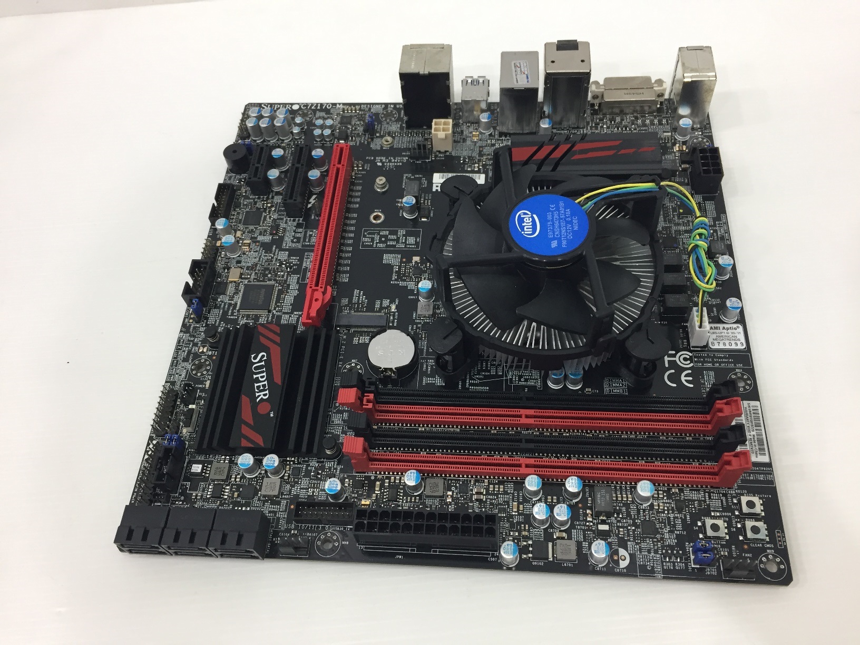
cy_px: 322
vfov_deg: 48.2
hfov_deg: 61.7
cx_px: 430
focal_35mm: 29
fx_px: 720
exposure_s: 1/33
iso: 100
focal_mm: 4.15
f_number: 2.2
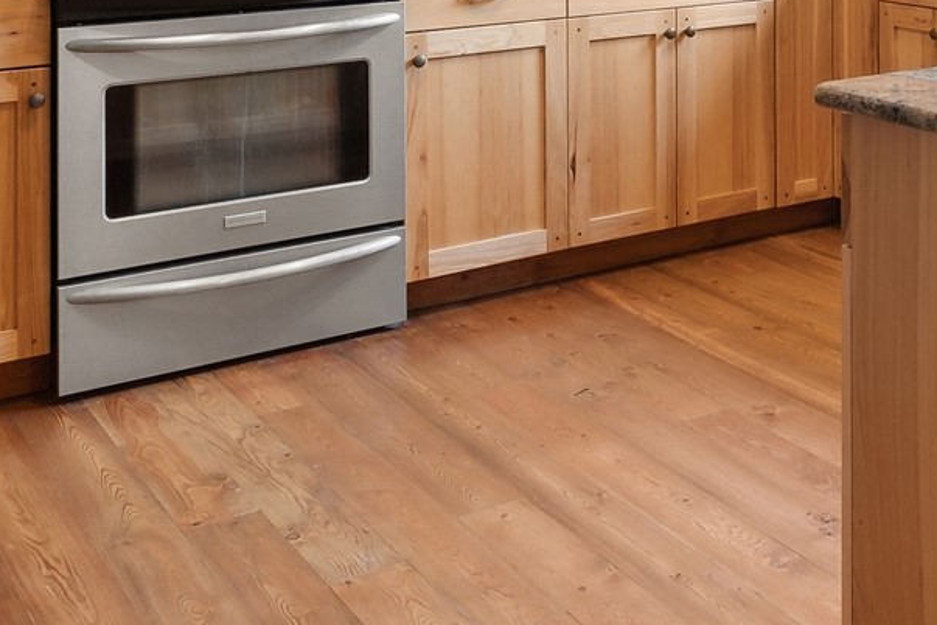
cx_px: 814
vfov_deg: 22.5
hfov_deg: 35.1
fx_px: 1405
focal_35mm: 54
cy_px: -177
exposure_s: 1/4
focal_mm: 10
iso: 200
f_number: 6.3
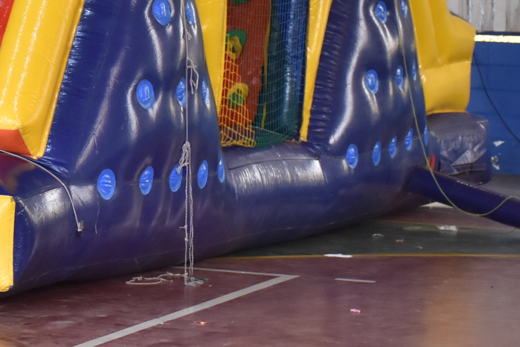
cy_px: -80
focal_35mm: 192
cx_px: -111
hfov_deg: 10.5
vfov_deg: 7.1
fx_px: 2774
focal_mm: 48
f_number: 5.6
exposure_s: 1/250
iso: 1250
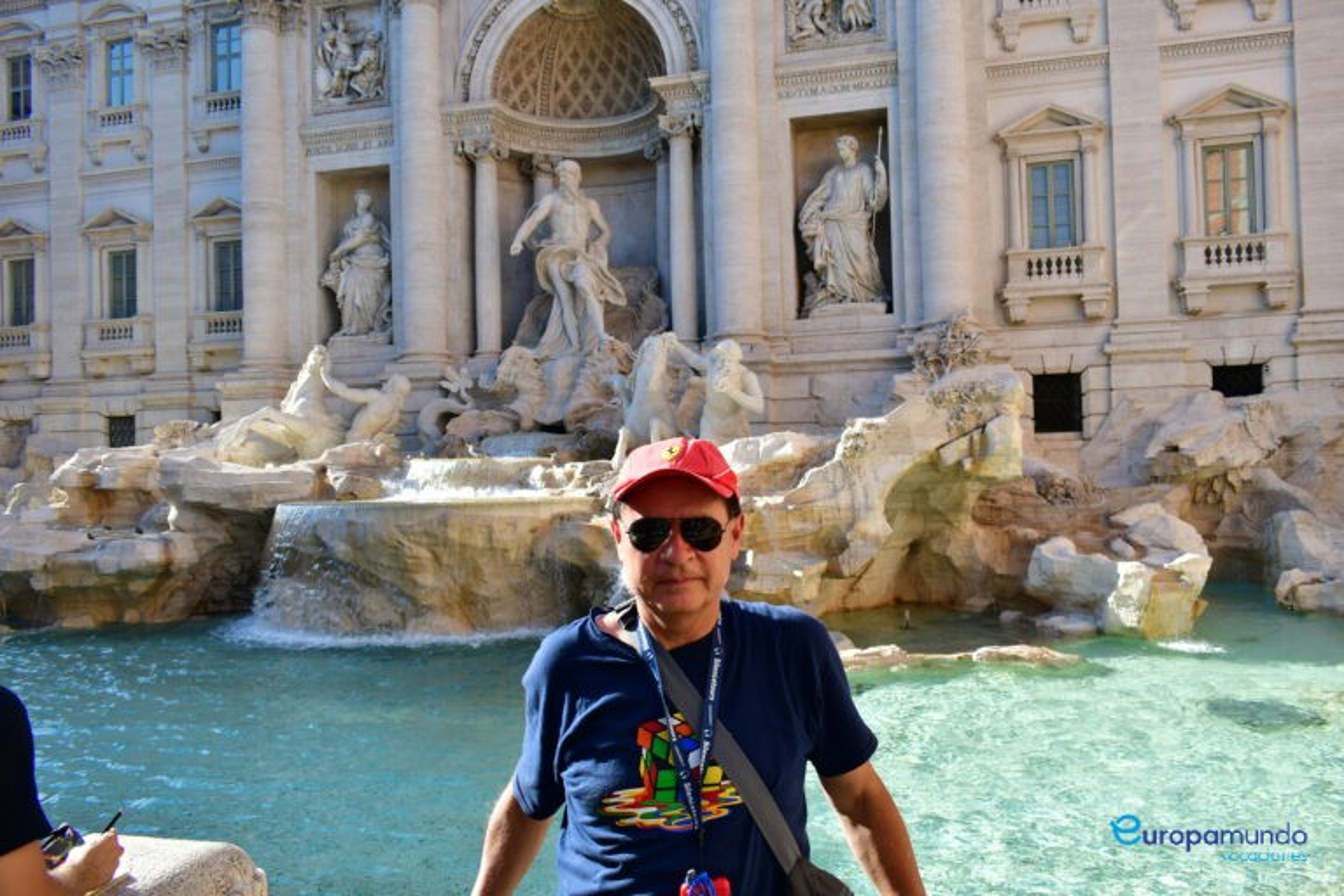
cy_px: 448
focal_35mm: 27
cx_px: 672
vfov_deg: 47.9
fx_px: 1008
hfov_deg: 67.4
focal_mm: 18
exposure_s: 1/250
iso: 100
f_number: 5.6
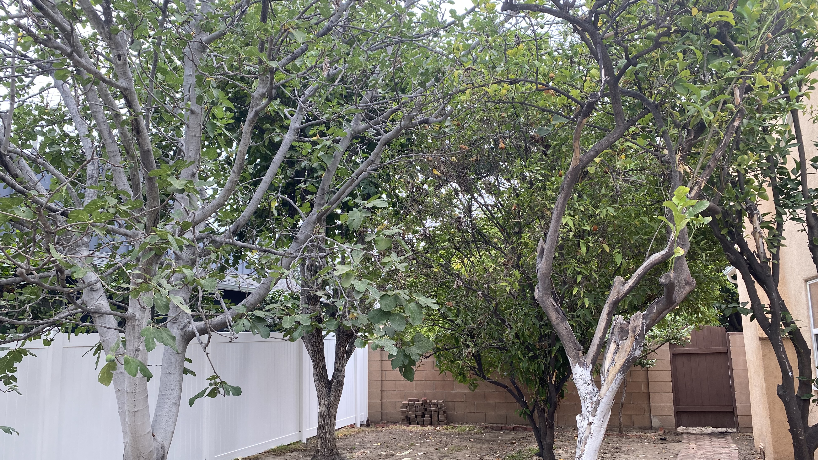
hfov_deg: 66.1
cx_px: 411
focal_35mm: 29
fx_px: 629
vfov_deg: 40.1
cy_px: 250
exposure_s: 1/236
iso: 32
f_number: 1.8
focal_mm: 4.25
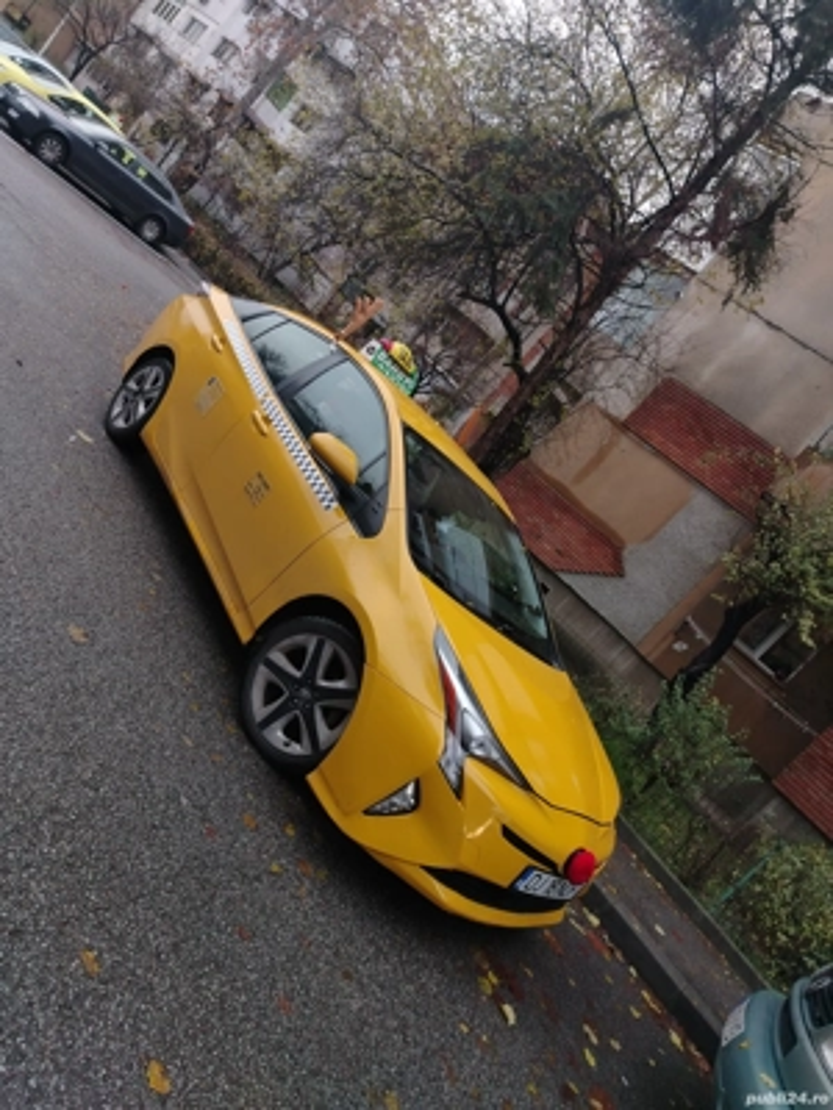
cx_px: 416
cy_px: 555
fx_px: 770
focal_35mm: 24
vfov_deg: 71.6
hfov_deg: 56.8
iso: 163
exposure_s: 1/100
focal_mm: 5.25
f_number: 1.75
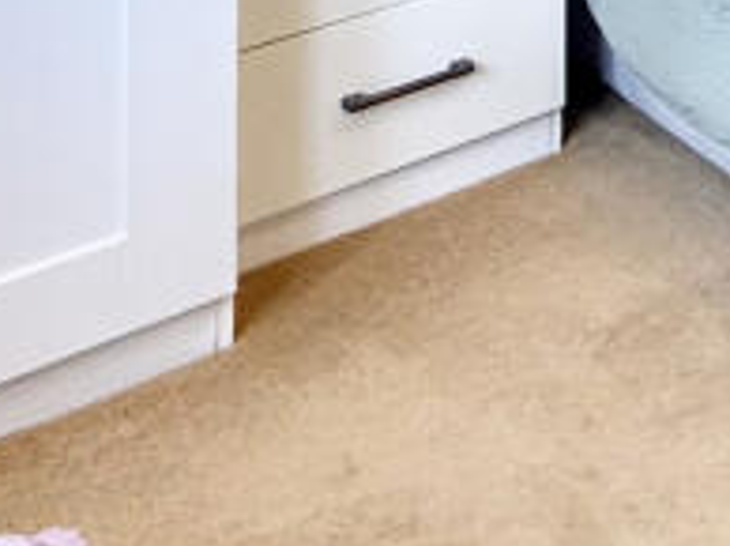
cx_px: 1242
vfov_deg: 15.1
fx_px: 1559
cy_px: -621
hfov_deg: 20.4
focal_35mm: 74
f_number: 2.2
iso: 250
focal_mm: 2.22
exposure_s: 1/100
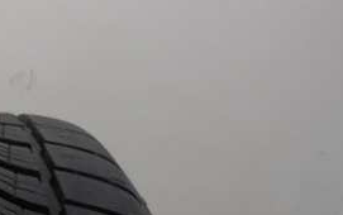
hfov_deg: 28.0
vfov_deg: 20.1
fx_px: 608
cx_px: -54
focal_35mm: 65
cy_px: 120
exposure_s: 1/30
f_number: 3.5
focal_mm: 4.6
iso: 100
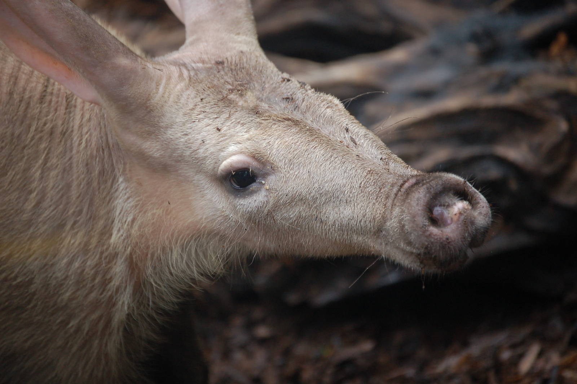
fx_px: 3003
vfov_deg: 7.3
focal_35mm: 188
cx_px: 288
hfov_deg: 11.0
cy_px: 192
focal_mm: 125
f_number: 5
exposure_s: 1/500
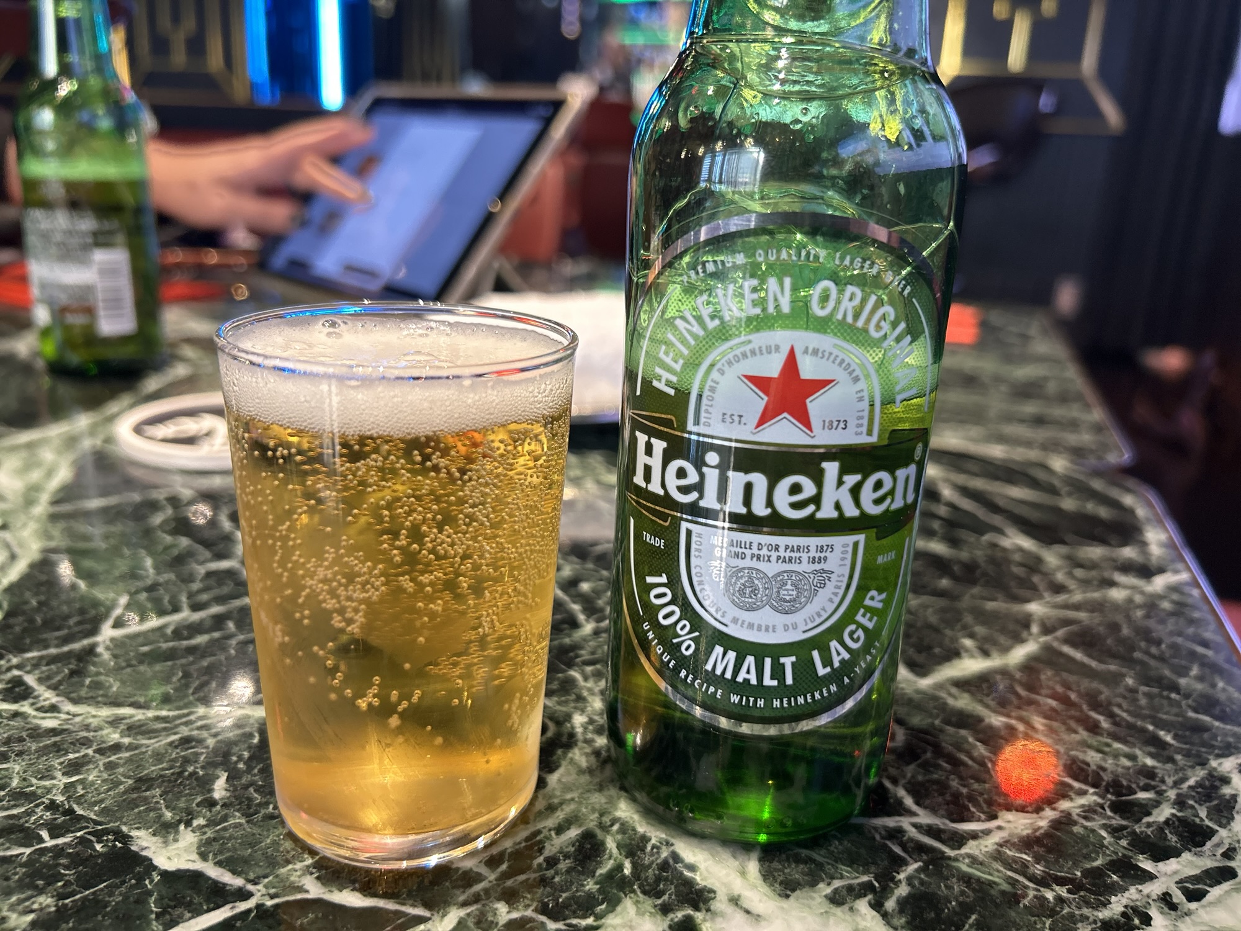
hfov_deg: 67.3
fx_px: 932
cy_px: 466
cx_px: 620
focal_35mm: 26
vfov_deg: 53.1
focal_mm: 5.7
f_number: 1.5
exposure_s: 1/50
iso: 200
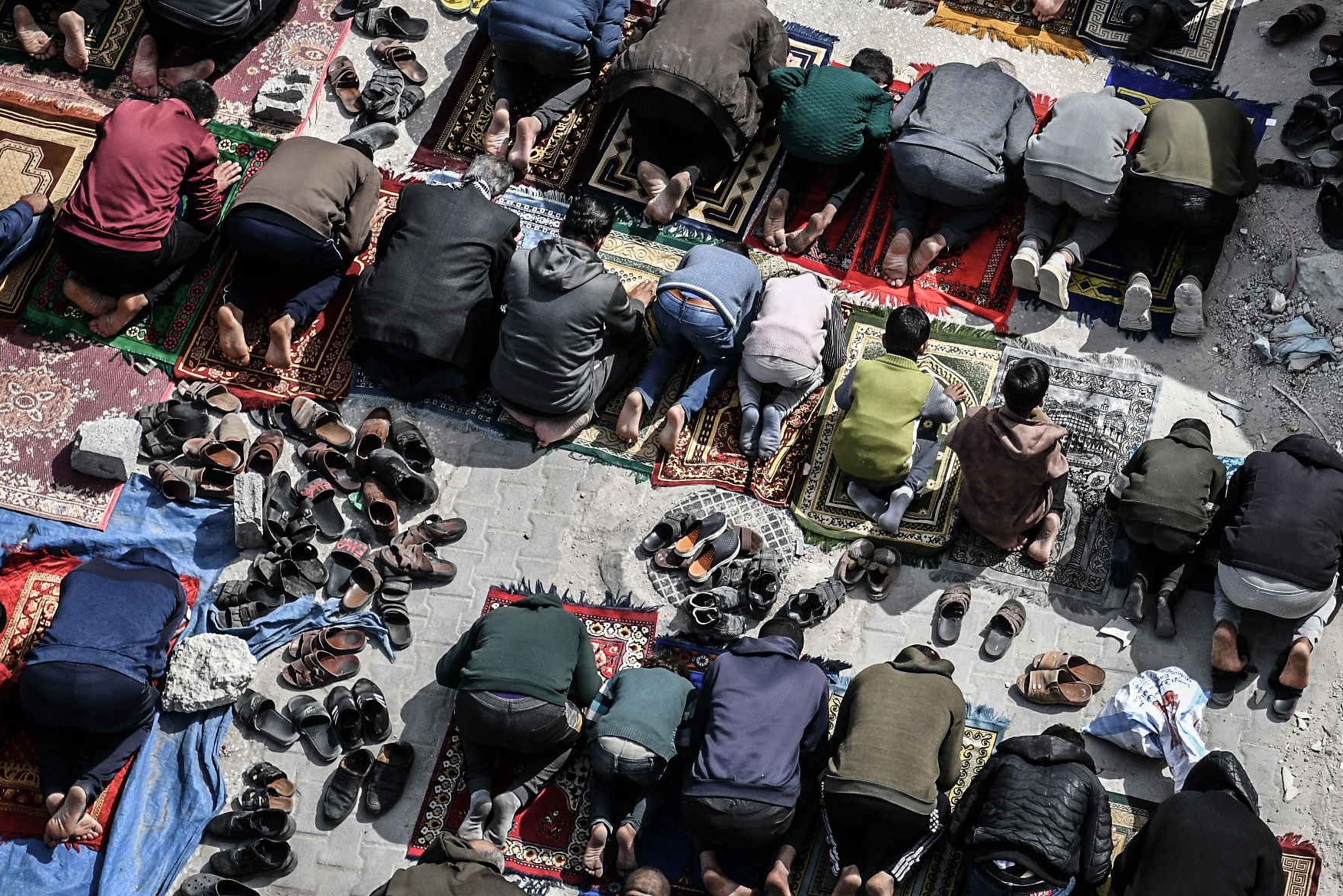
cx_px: 1139
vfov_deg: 8.3
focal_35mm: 165
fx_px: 6156
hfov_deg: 12.4
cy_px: -97
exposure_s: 1/3200
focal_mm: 70
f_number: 2.8
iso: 160
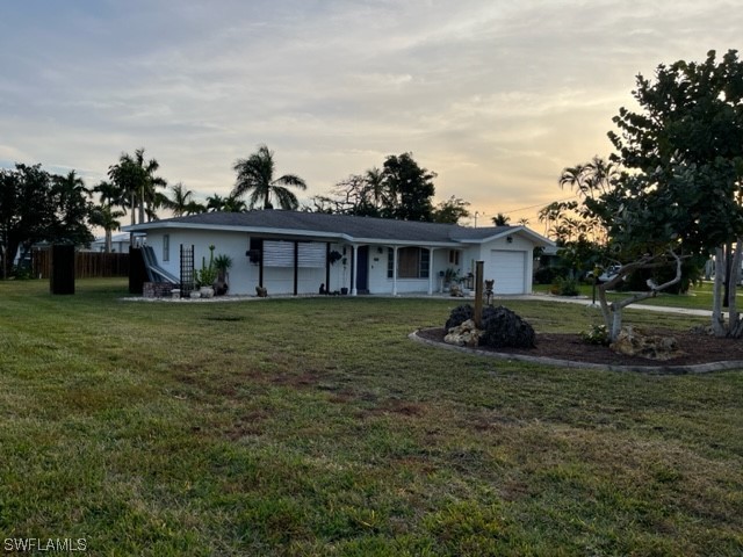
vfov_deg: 53.1
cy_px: 278
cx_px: 372
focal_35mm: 26
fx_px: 558
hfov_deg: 67.3
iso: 50
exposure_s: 1/2137
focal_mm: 5.1
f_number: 1.6
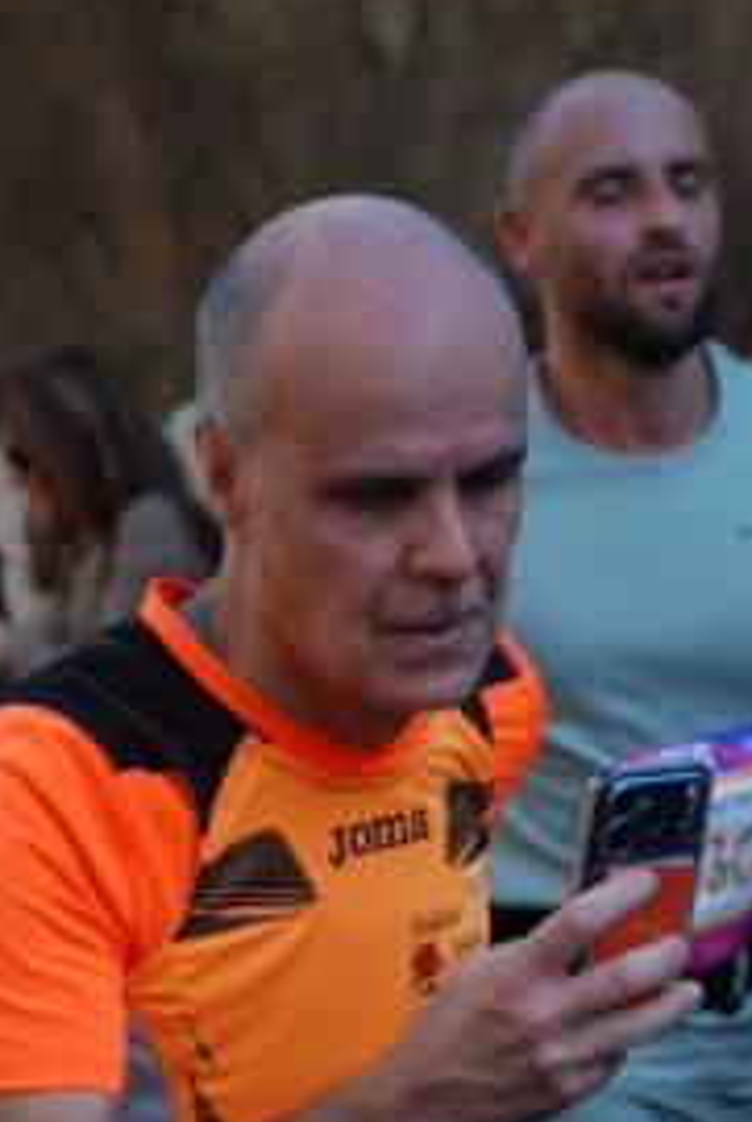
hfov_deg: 4.9
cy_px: 1193
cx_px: 334
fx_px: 8836
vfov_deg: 7.2
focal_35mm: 283
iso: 1000
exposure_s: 1/800
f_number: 5.6
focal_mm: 85
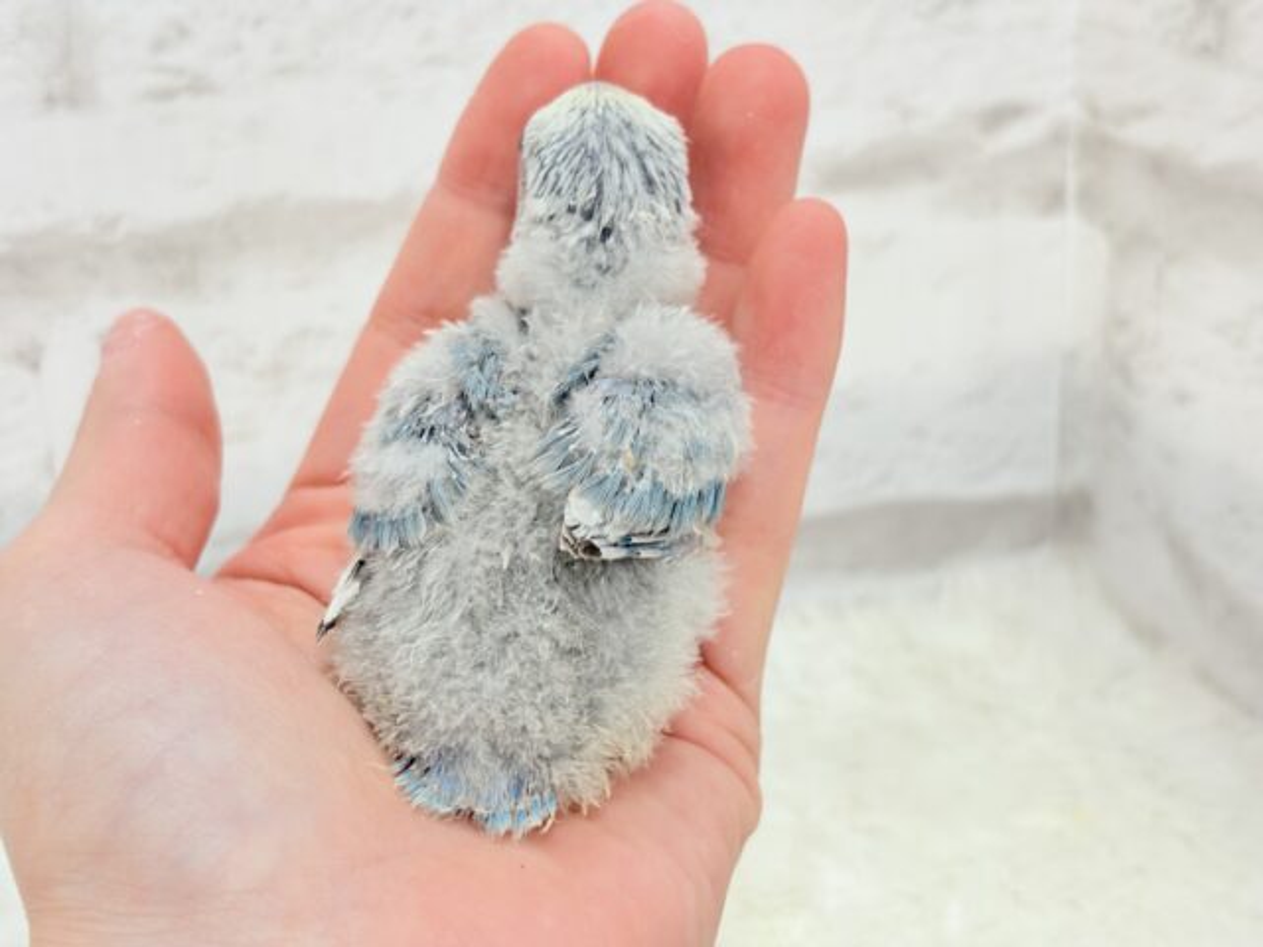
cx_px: 632
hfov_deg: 36.8
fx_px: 1897
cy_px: 474
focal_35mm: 52
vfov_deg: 28.0
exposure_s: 1/50
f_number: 1.6
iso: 50
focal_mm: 5.96
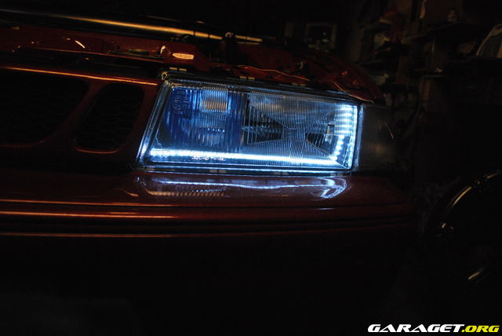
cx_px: 251
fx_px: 377
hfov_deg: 67.3
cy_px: 168
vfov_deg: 48.0
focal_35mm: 27
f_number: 3.5
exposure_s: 1/400
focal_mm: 18
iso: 800
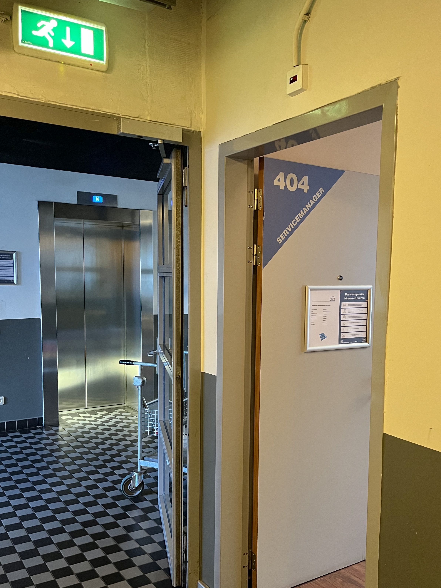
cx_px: 256
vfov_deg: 55.2
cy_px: 334
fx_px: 561
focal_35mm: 33
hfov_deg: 42.8
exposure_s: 1/50
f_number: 1.6
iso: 400
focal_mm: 5.1
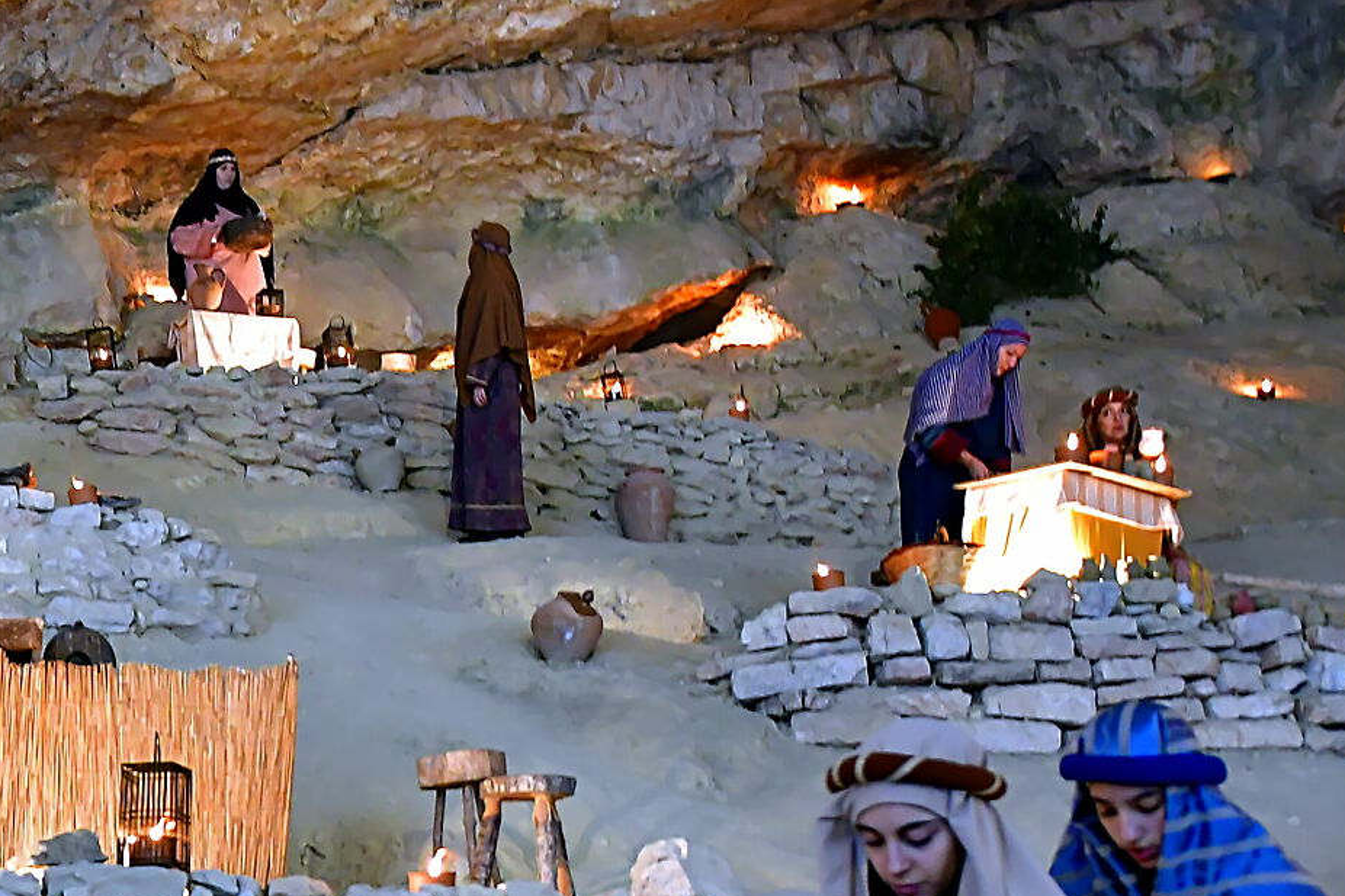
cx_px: -121
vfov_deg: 19.0
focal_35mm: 70
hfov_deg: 26.6
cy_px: 870
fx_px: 2615
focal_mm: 18
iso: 1250
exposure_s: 1/60
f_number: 1.8
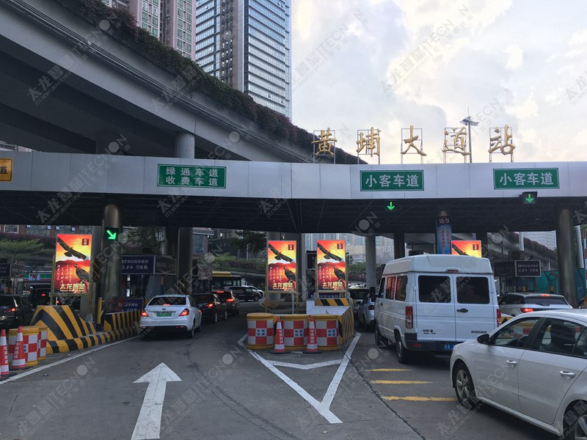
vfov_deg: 48.2
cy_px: 220
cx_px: 294
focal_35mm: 29
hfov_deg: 61.7
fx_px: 492
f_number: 2.2
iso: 25
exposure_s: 1/375
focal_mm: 4.15
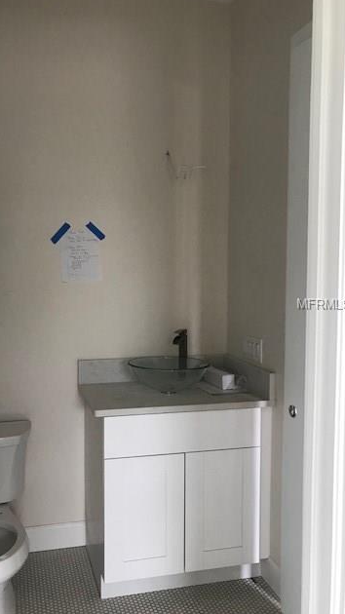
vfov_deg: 62.6
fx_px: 505
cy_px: 304
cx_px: 122
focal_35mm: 31
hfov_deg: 37.4
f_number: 1.8
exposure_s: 1/15
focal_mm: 3.99
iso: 40
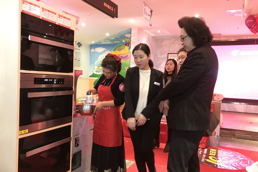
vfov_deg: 43.6
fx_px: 215
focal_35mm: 30
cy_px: 94
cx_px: 131
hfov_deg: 61.9
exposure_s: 1/14
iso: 100
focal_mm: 3.99
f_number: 1.8
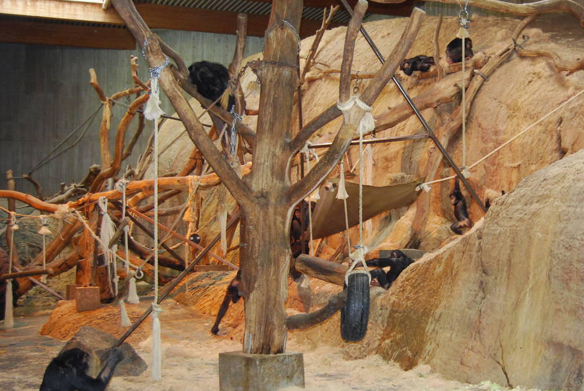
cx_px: 402
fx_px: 845
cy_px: 229
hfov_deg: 37.6
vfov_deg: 26.0
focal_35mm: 52
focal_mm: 22
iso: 640
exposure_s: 1/60
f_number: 3.8
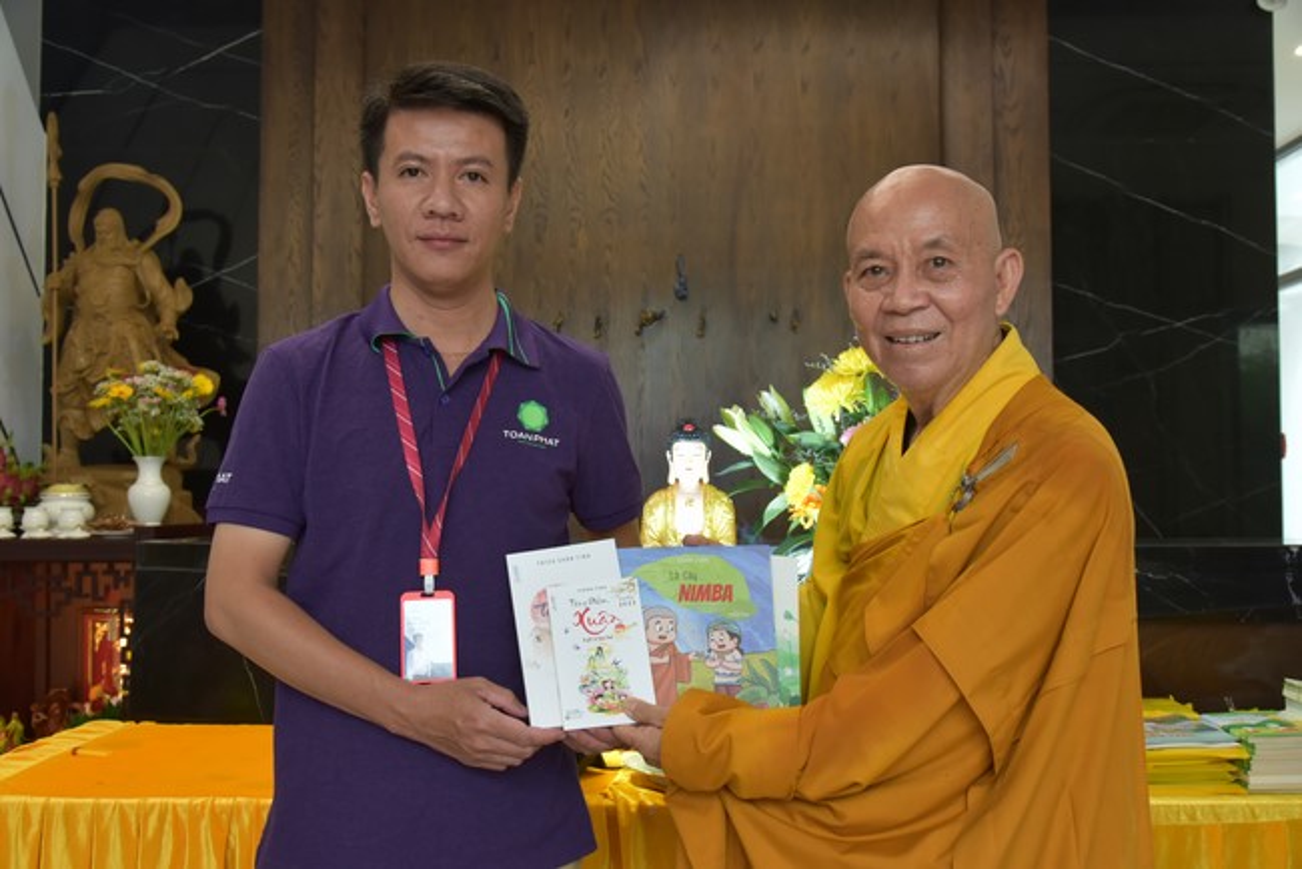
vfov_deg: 38.9
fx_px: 1230
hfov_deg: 55.8
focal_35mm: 34
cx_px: 651
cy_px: 434
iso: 1600
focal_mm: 34
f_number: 5.6
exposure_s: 1/125
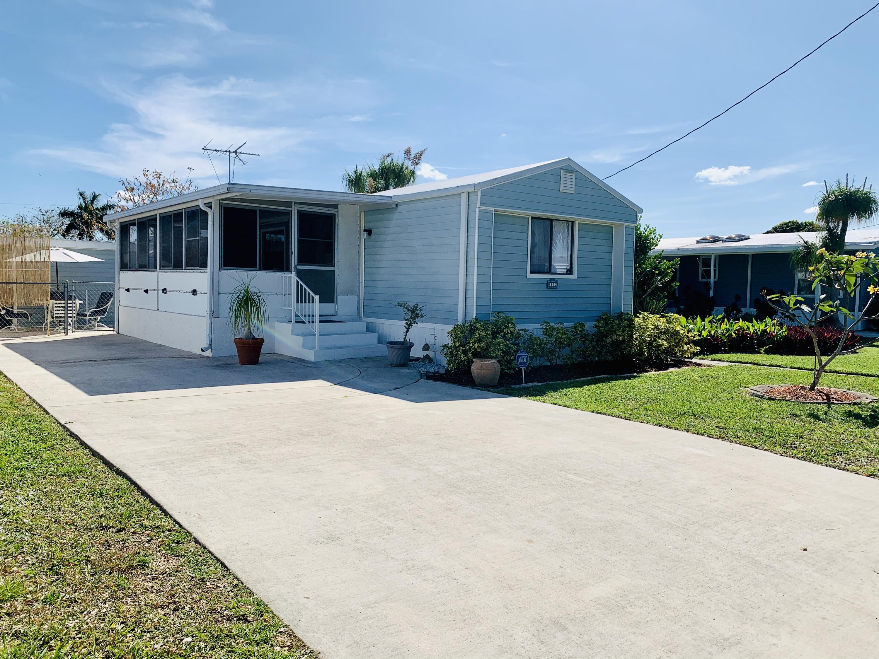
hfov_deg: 67.3
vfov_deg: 53.1
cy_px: 330
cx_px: 440
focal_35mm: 26
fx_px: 660
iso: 25
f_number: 1.8
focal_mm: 4.25
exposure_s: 1/4274
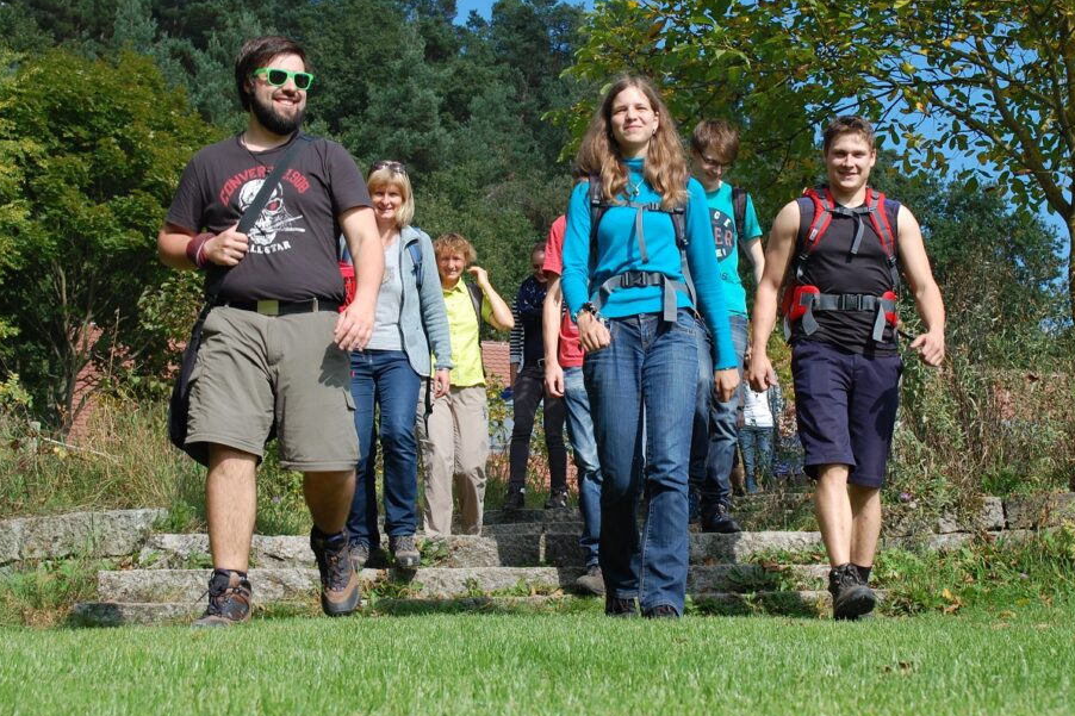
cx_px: 591
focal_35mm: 60
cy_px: 327
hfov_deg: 33.6
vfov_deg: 22.8
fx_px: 1778
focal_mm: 35
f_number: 8
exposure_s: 1/250
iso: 200
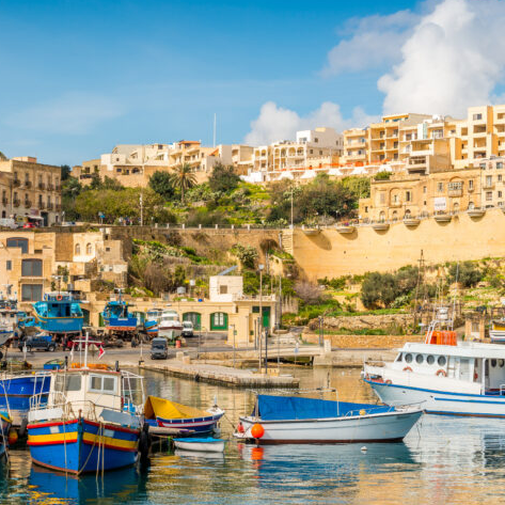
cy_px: 239
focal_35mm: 92
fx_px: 1518
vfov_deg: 18.9
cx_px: 10
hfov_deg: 18.4
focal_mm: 50
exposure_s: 1/320
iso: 100
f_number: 9
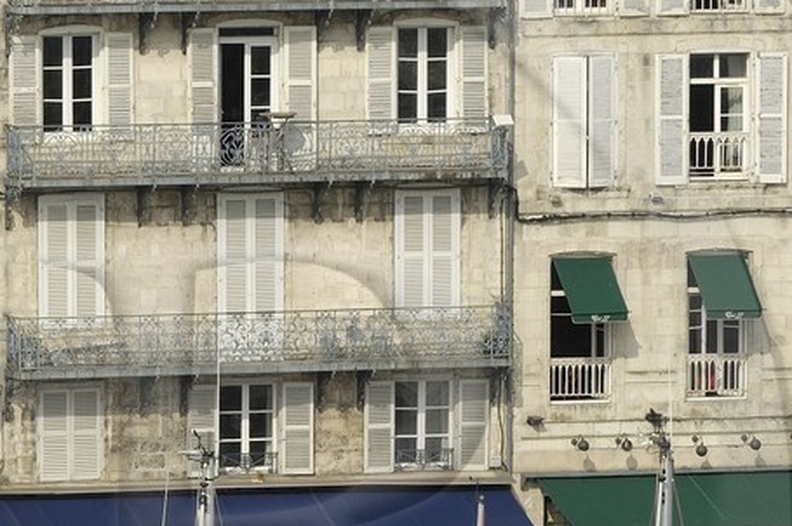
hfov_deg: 3.1
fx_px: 14494
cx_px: 75
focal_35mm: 660
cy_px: 535
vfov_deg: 2.1
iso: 100
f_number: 8
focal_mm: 125
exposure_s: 1/320
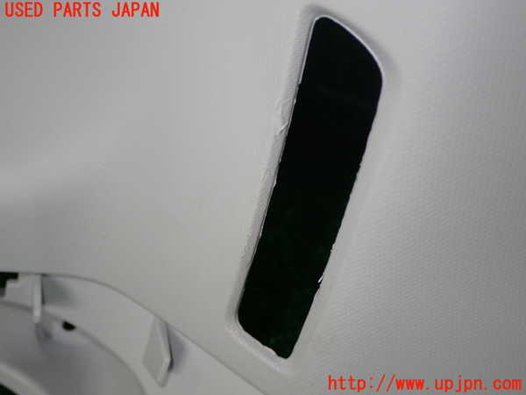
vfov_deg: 29.1
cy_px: 198
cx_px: 263
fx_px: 760
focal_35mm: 50
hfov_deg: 38.2
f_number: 3.2
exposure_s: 1/60
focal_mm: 9.01
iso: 200
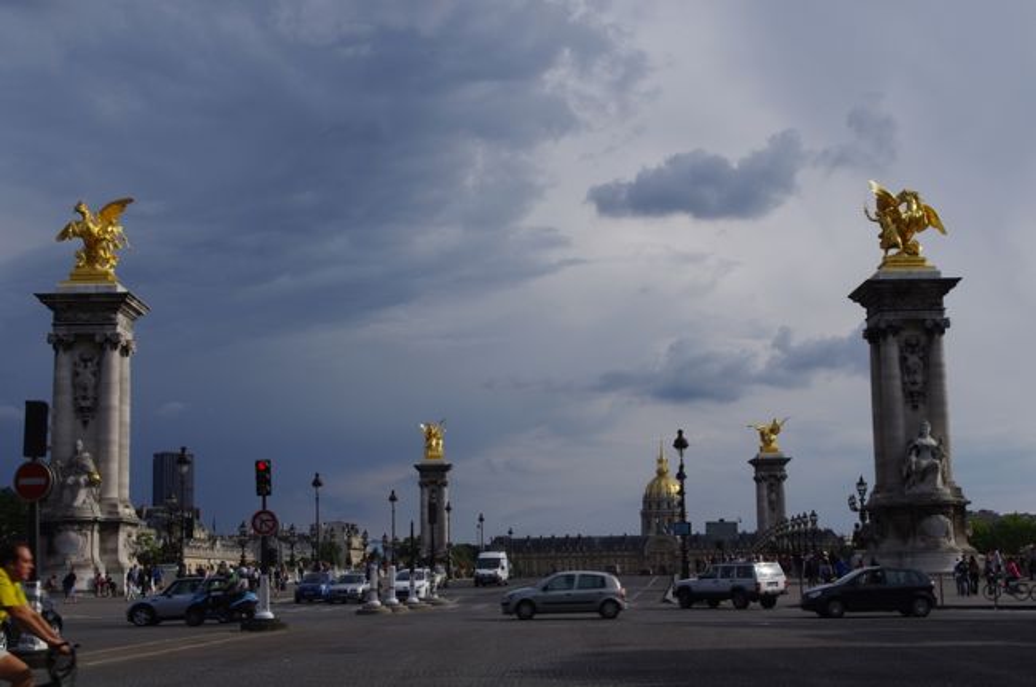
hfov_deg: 35.1
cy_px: 344
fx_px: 1637
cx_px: 518
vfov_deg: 23.7
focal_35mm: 57
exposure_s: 1/200
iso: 200
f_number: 14
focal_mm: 37.5
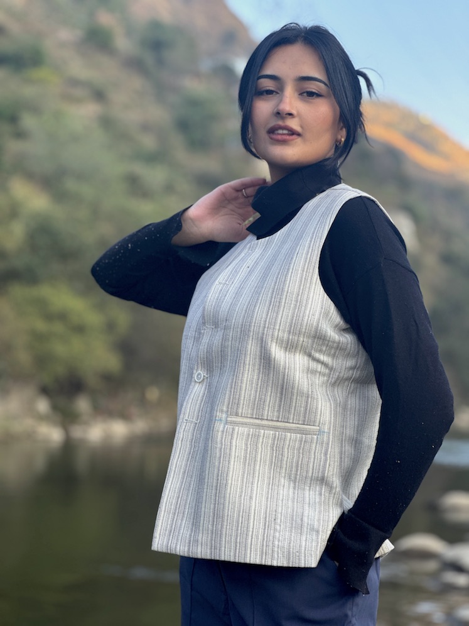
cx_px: 234
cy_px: 313
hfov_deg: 19.1
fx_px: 1391
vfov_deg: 25.3
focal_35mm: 77
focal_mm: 9
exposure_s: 1/99
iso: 40
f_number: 2.8
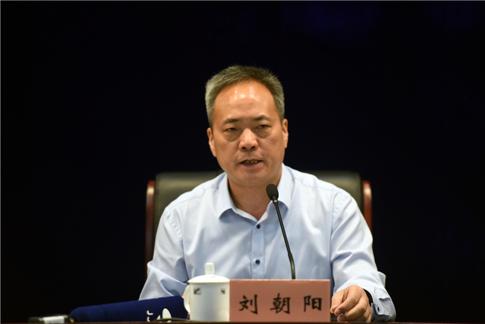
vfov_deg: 6.9
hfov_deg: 10.3
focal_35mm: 200
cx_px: 242
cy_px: 162
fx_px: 2695
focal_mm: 200
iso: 640
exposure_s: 1/125
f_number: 2.8
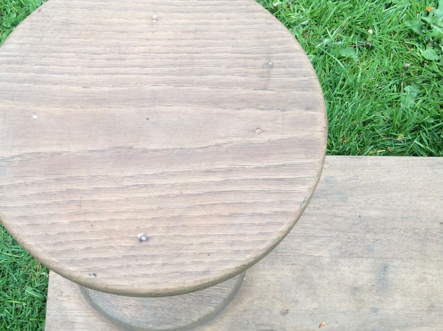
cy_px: 193
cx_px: 143
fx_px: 664
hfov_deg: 36.4
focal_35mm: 52
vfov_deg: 27.9
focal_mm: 3.3
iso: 32
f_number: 2.4
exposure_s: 1/132
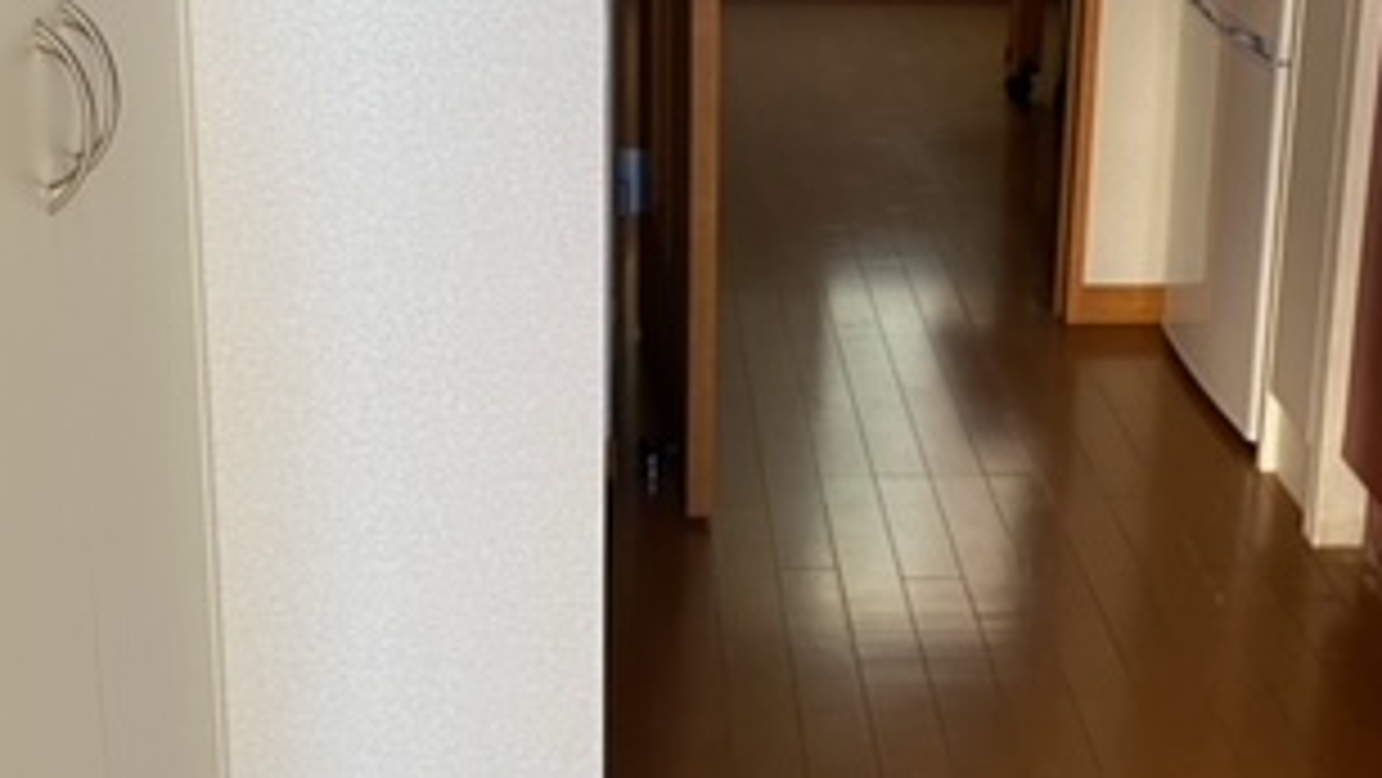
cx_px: 923
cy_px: 180
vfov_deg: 20.2
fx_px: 2163
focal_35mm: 59
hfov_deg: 35.1
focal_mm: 4.25
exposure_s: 1/73
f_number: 1.8
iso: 125
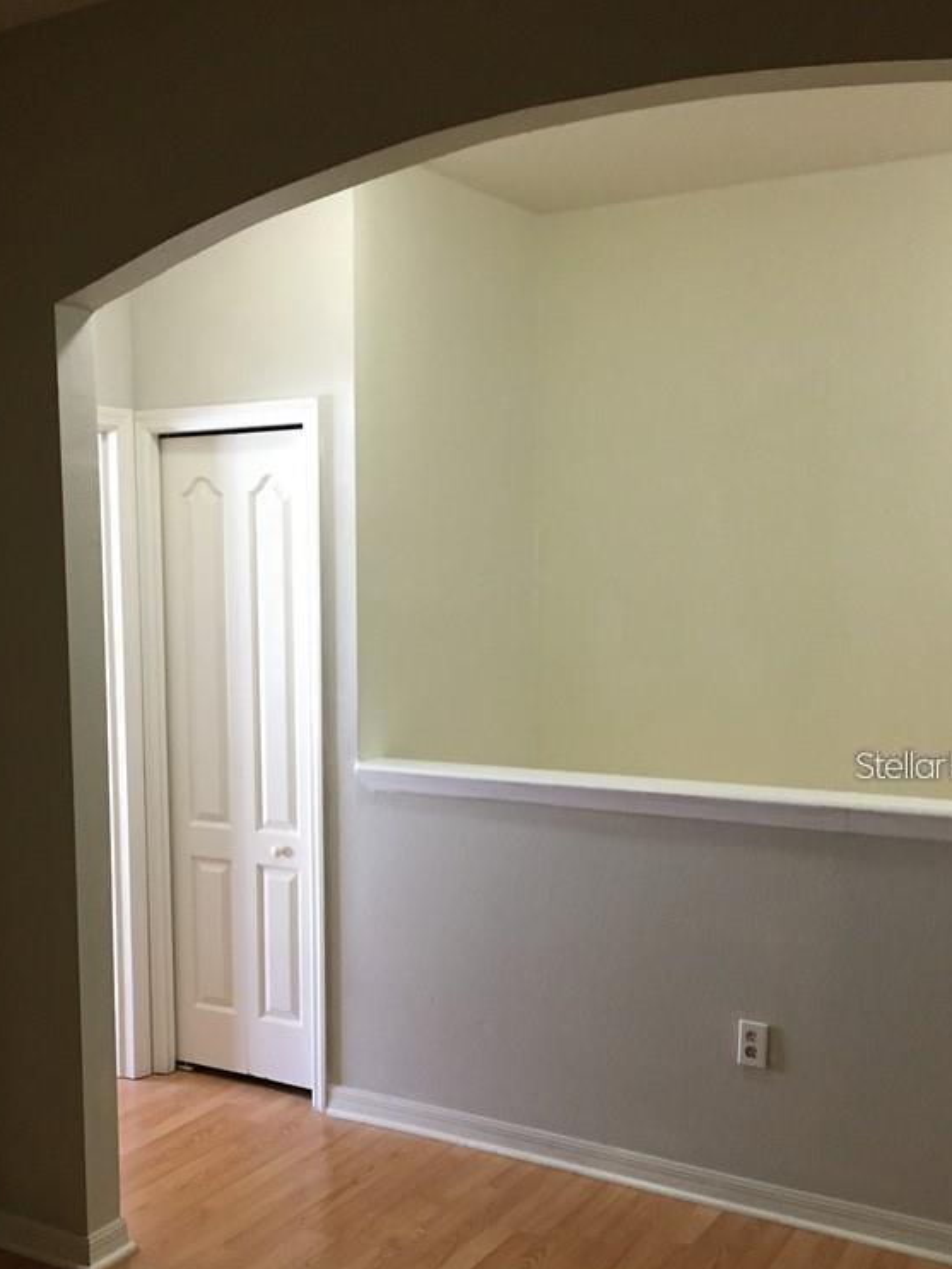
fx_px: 1466
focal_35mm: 40
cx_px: 361
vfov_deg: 46.5
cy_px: 764
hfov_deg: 35.8
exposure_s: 1/30
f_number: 2.2
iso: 200
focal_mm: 4.15
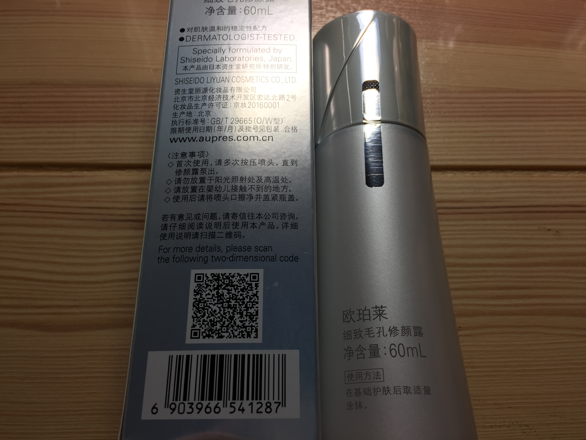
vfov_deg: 48.2
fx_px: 491
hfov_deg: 61.7
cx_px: 293
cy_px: 220
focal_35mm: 29
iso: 32
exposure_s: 1/100
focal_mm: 4.15
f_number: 2.2
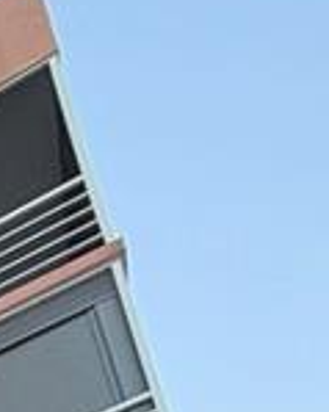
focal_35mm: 110
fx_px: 1340
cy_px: 1266
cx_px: -675
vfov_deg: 10.9
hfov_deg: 10.1
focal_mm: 2.22
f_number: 2.2
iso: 40
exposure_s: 1/188
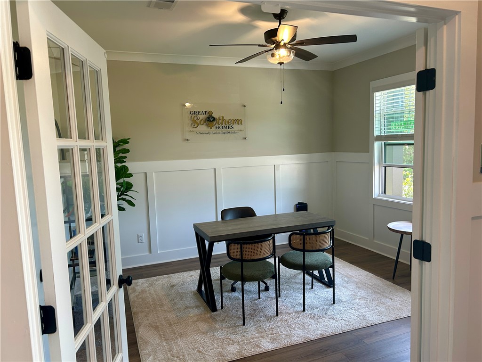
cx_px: 241
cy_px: 181
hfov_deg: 67.3
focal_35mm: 26
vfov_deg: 53.1
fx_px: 362
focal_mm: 5.7
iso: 80
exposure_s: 1/120
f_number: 1.5
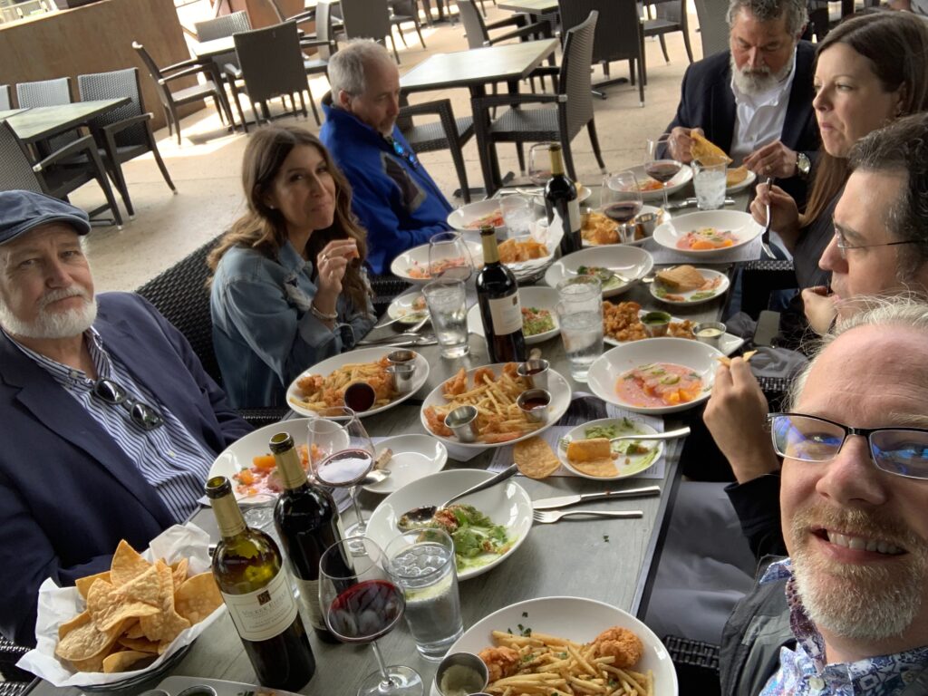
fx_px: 858
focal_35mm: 32
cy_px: 348
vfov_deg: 44.2
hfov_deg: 56.8
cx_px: 464
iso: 50
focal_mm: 2.87
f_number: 2.2
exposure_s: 1/121
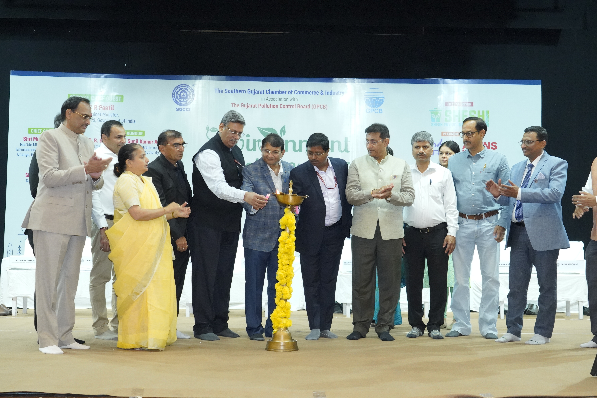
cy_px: 199
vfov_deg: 29.2
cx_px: 298
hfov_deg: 42.7
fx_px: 763
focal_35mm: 46
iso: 12800
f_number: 7.1
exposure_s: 1/160
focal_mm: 46
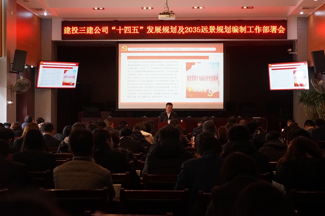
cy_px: 108
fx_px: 632
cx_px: 162
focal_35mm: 70
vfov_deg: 19.4
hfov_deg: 28.8
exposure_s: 1/160
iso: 4000
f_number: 5.6
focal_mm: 70
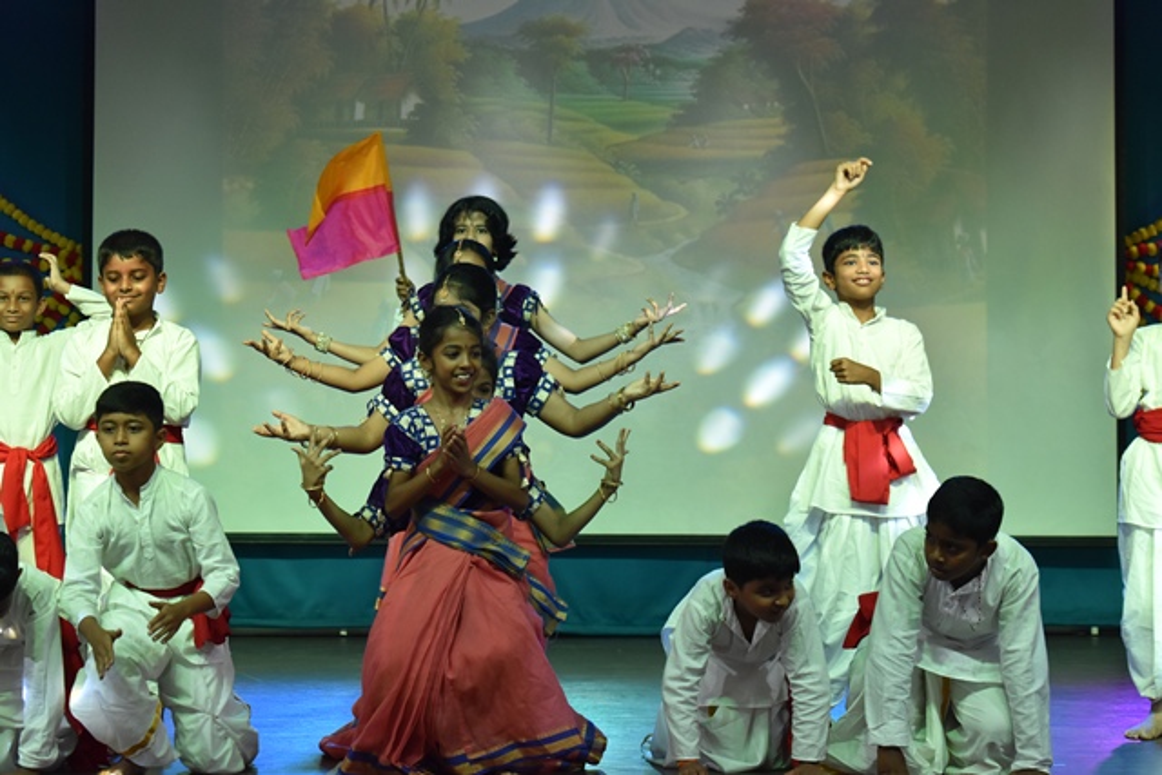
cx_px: 581
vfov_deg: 16.6
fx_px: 2663
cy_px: 388
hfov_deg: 24.6
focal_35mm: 82
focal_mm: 55
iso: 800
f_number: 5.6
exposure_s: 1/160
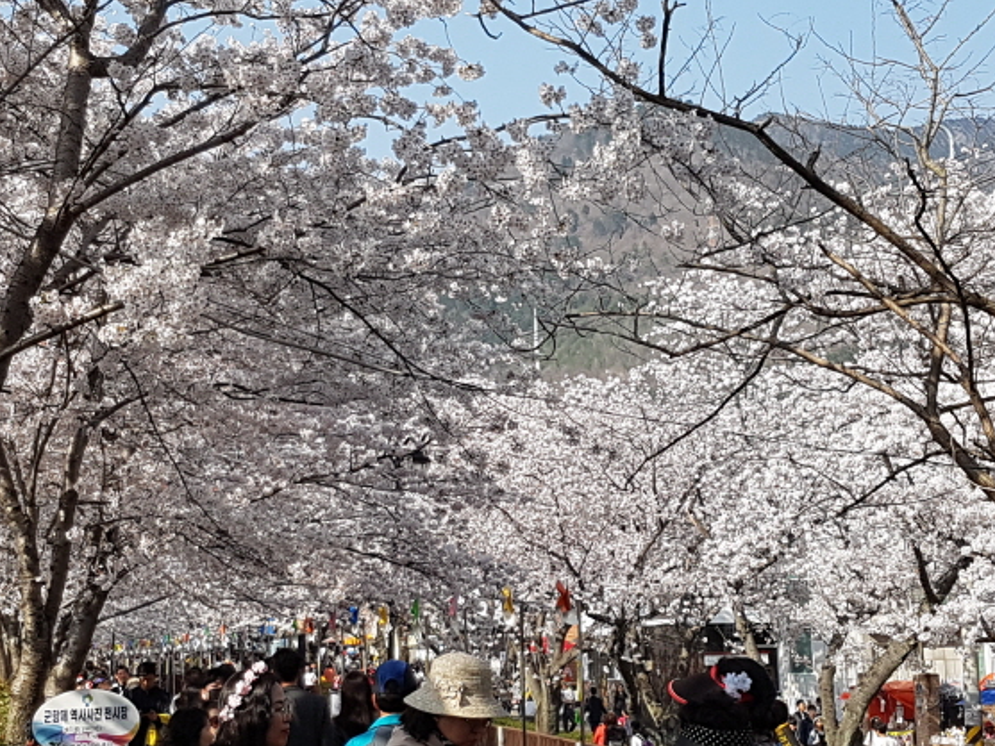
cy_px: 394
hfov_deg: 63.4
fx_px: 805
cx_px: 514
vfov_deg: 49.7
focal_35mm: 28
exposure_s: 1/2208
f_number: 1.7
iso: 50
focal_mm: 4.2
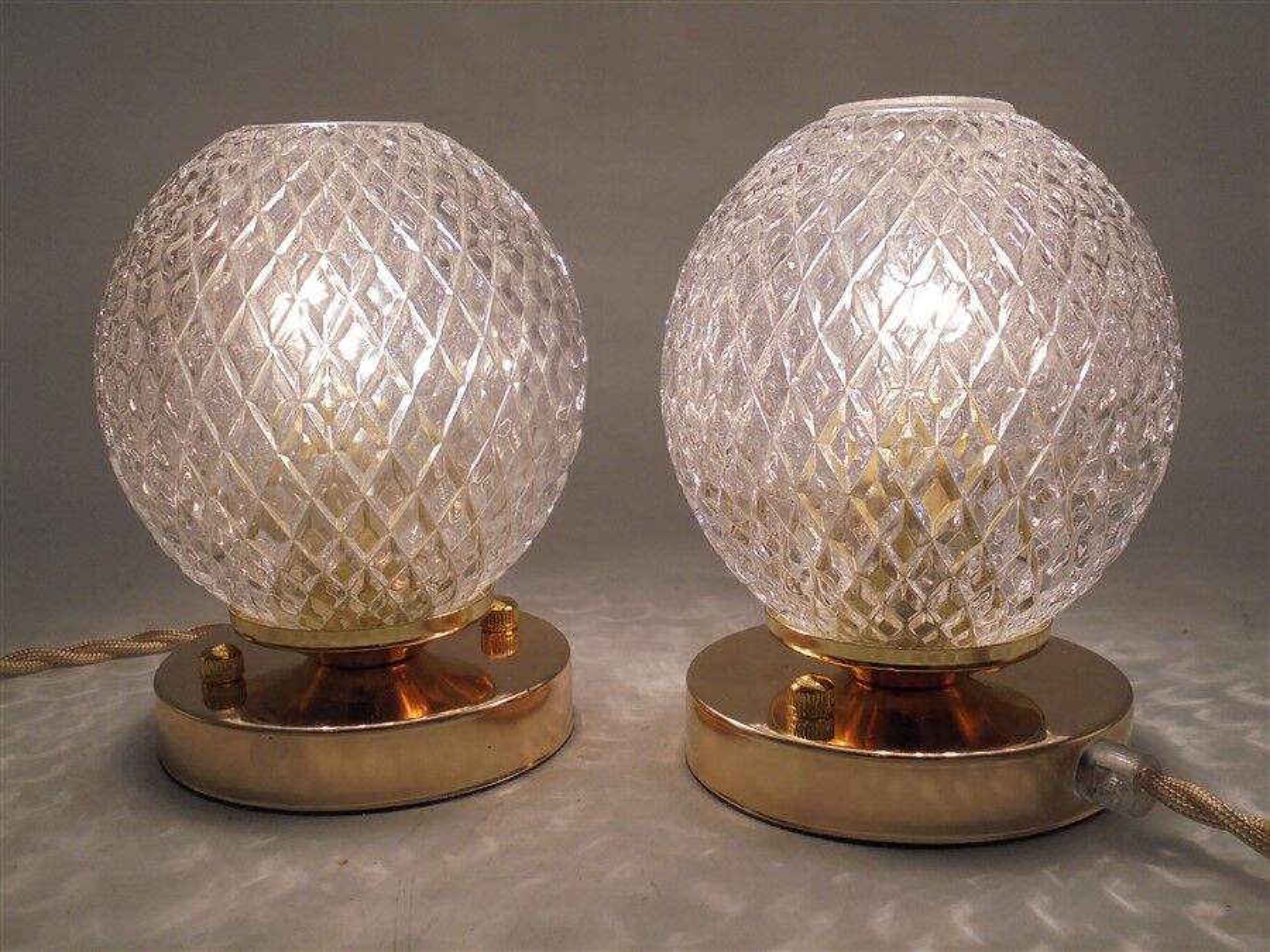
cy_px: 476
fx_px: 1394
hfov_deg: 49.0
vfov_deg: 37.7
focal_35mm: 38
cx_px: 635
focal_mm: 6.9
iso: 100
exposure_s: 1/160
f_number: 4.2
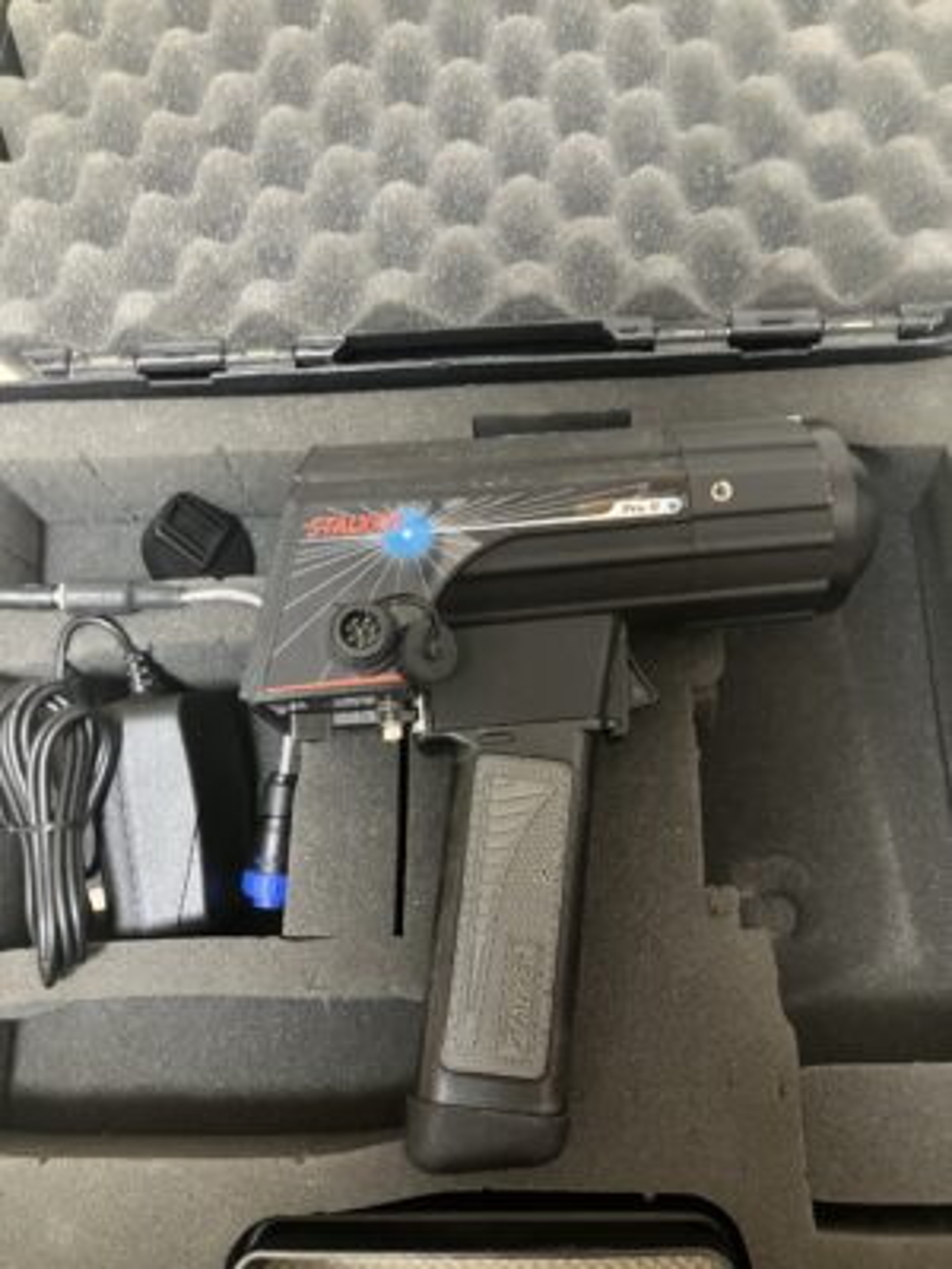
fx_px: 1027
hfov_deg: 49.7
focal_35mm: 28
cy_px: 634
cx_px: 476
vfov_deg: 63.4
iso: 640
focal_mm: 3.99
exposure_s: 1/15
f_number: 1.8
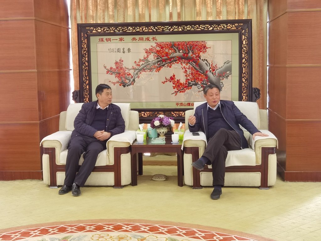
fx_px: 454
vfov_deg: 29.7
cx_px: 160
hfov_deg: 38.9
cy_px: 120
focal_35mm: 49
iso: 200
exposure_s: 1/50
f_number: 1.9
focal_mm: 6.71
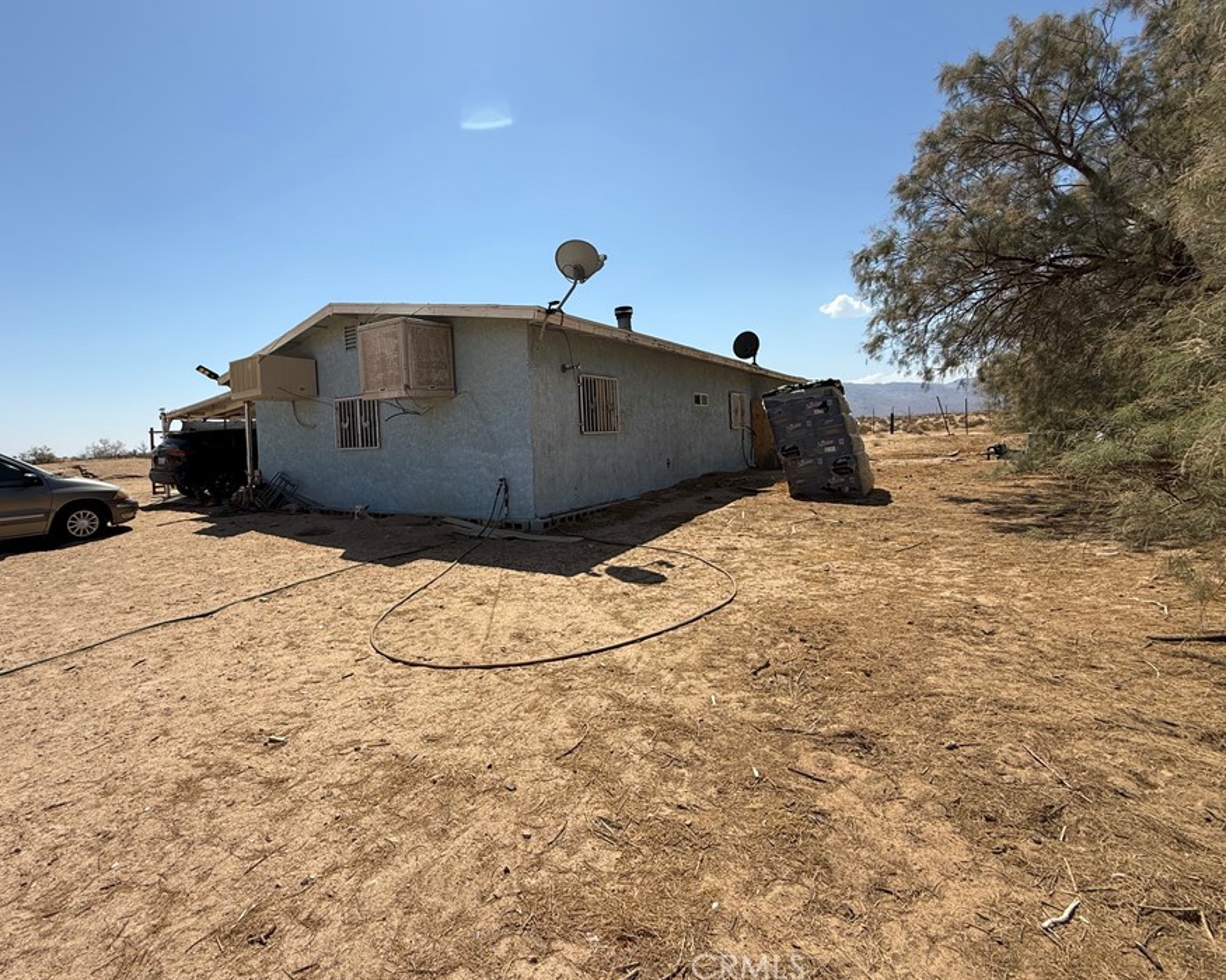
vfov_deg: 80.2
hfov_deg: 92.5
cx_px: 525
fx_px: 581
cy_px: 449
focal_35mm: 16
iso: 20
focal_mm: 2.22
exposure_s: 1/1339
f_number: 2.2
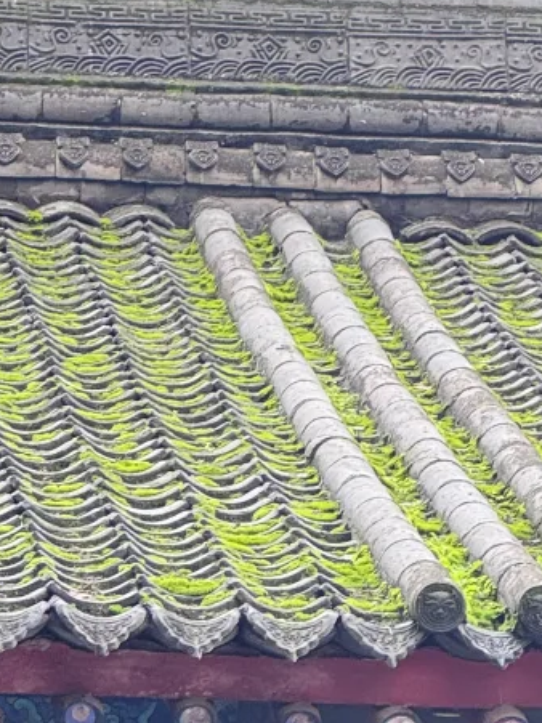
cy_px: 646
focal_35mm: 246
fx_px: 5138
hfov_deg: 6.0
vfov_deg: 8.0
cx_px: 305
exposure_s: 1/99
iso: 64
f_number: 2.8
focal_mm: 9
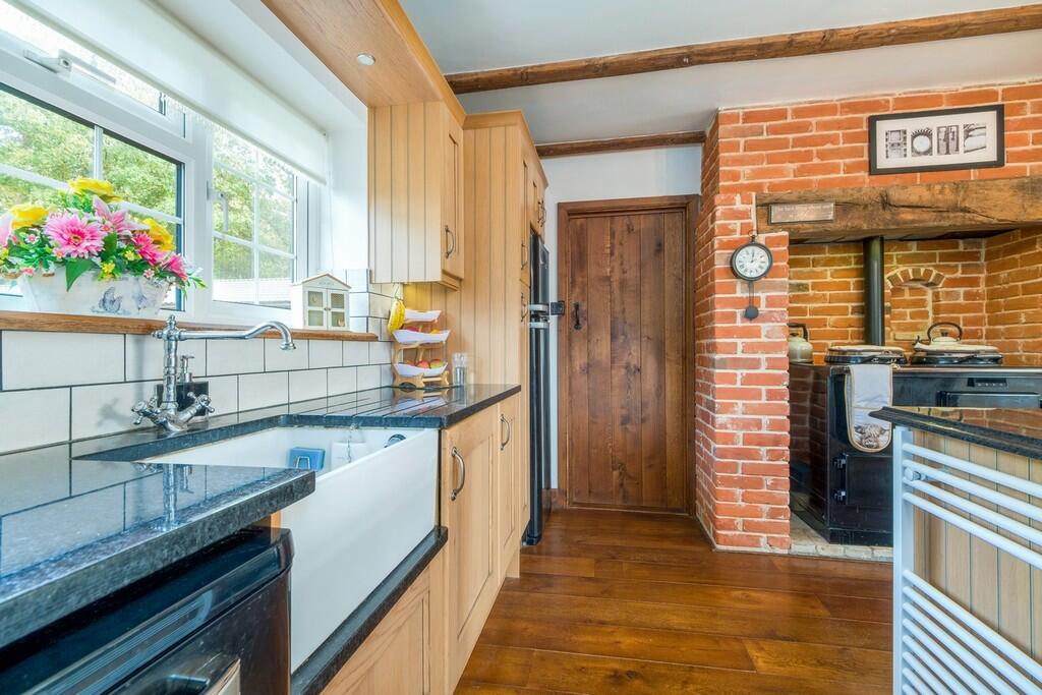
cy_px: 348
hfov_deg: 100.4
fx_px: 434
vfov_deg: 77.3
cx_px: 521
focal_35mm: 15
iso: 160
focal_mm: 10.3
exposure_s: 1/5
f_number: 7.1
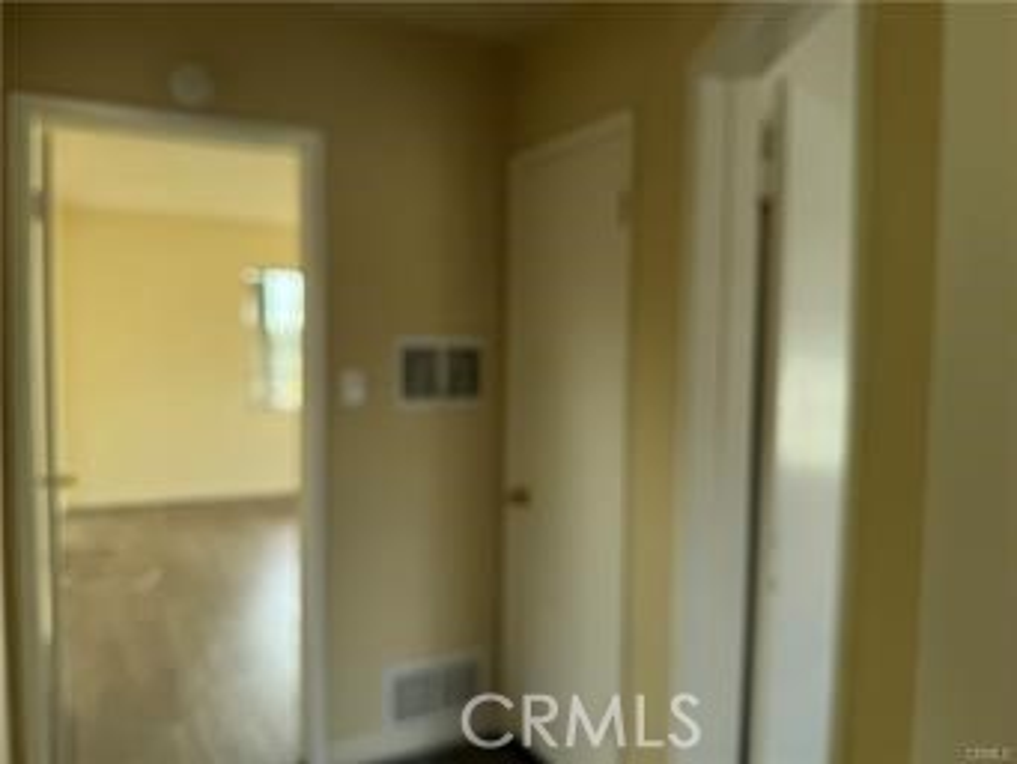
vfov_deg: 56.8
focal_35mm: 24
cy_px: 382
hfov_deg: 71.6
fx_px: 705
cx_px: 508
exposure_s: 1/166
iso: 64
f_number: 1.78
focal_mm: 6.76
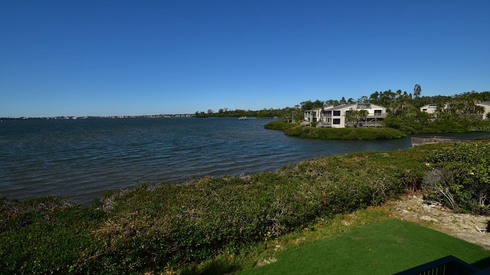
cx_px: 246
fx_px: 208
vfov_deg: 67.0
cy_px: 128
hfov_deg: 99.4
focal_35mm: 16
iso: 100
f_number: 10
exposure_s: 1/200
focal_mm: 10
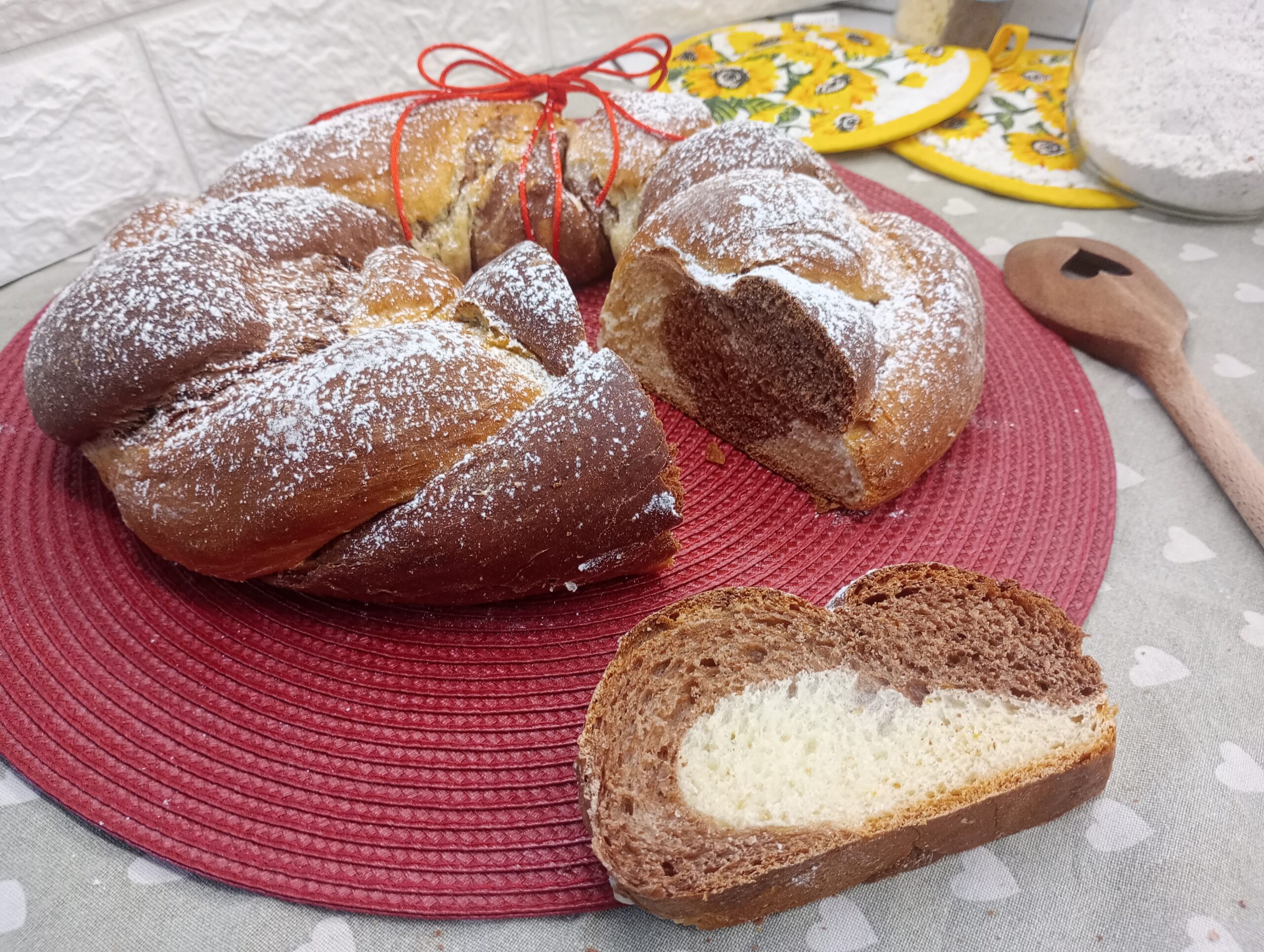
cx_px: 632
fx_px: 1024
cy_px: 476
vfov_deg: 49.9
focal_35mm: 28
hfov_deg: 63.4
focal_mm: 4.27
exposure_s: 1/33.3
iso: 755
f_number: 1.8
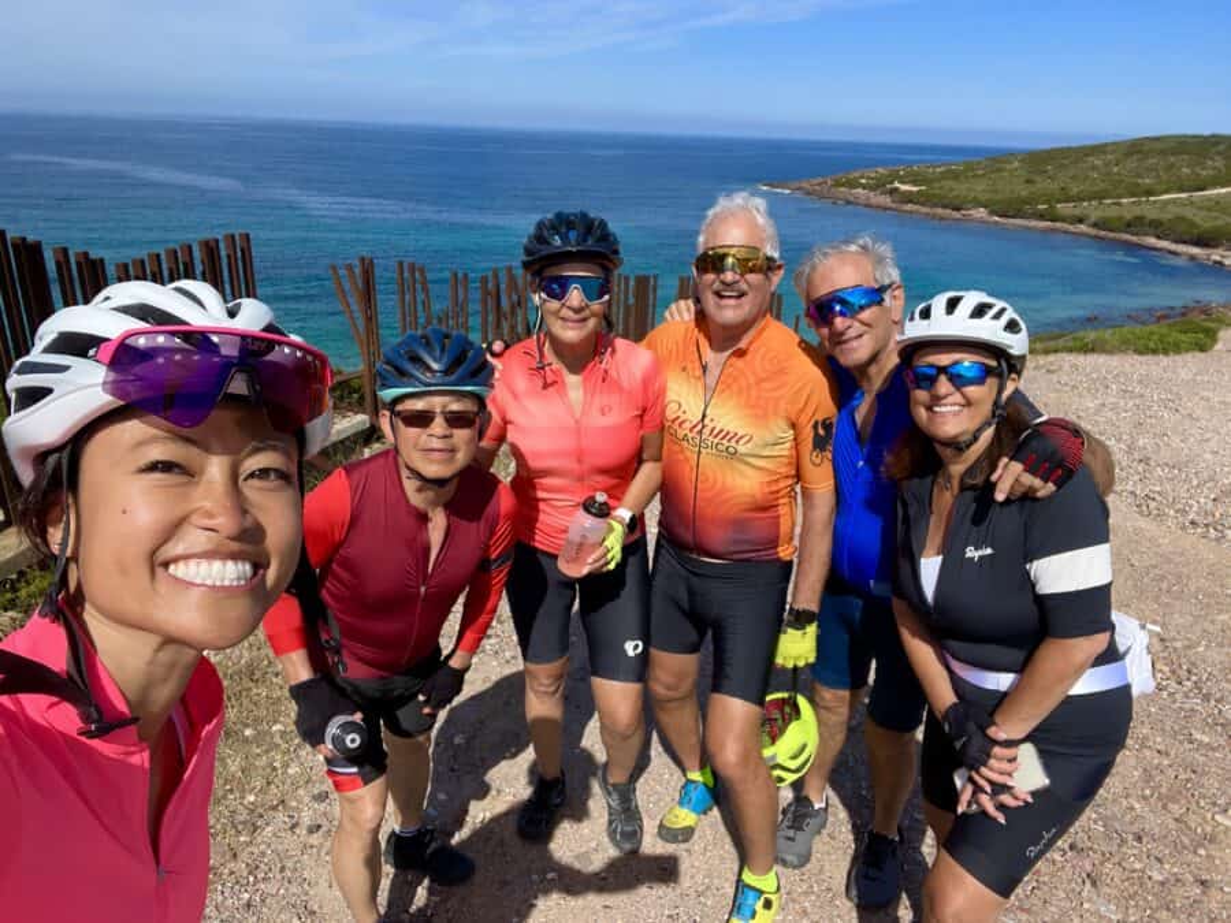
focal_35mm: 23
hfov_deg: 73.9
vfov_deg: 58.9
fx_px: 818
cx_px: 616
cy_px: 462
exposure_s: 1/1199
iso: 32
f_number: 2.2
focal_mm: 2.71
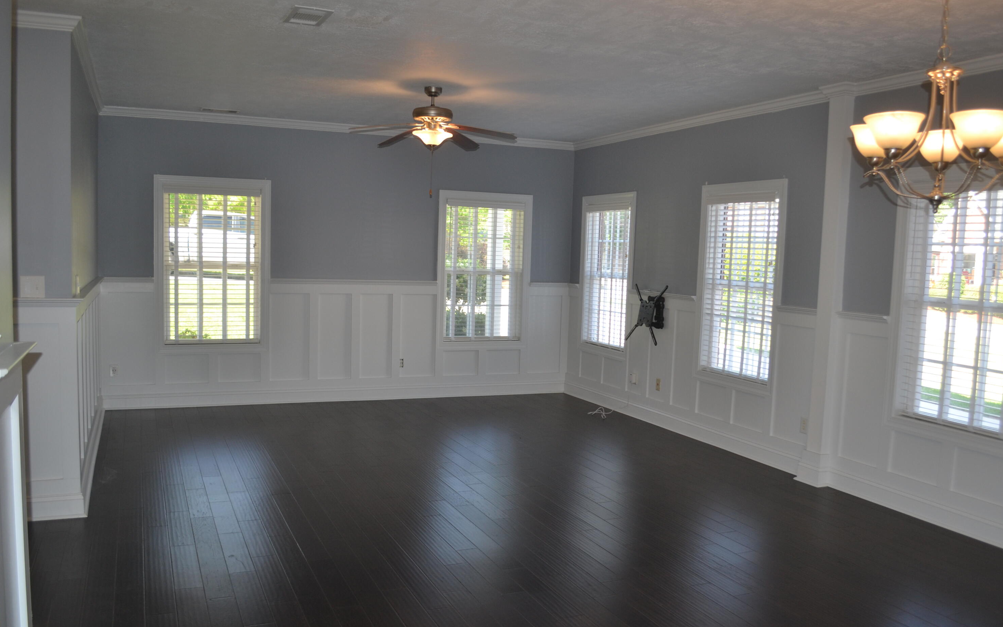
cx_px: 506
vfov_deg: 40.6
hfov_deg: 61.2
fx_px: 847
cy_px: 320
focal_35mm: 31
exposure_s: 1/125
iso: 250
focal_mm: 20
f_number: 4
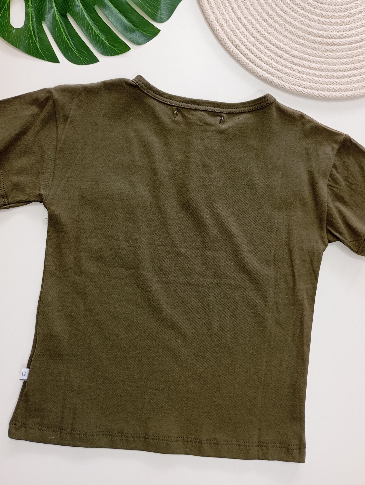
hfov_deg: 48.3
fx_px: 407
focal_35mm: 29
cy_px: 240
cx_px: 189
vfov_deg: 61.6
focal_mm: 4.27
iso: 407
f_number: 1.8
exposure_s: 1/33.3
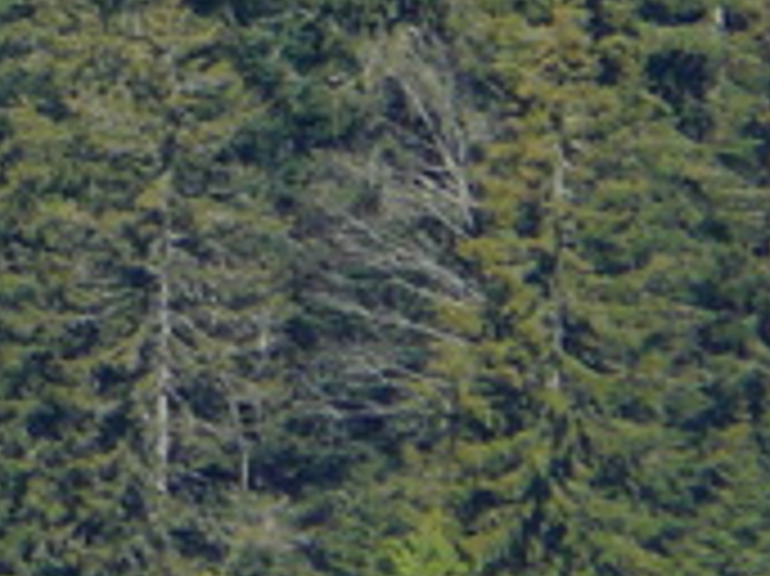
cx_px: -1108
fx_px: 57527
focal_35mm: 2588
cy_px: -522
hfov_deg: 0.8
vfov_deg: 0.6
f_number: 5.6
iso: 100
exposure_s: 1/400
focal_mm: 72.6
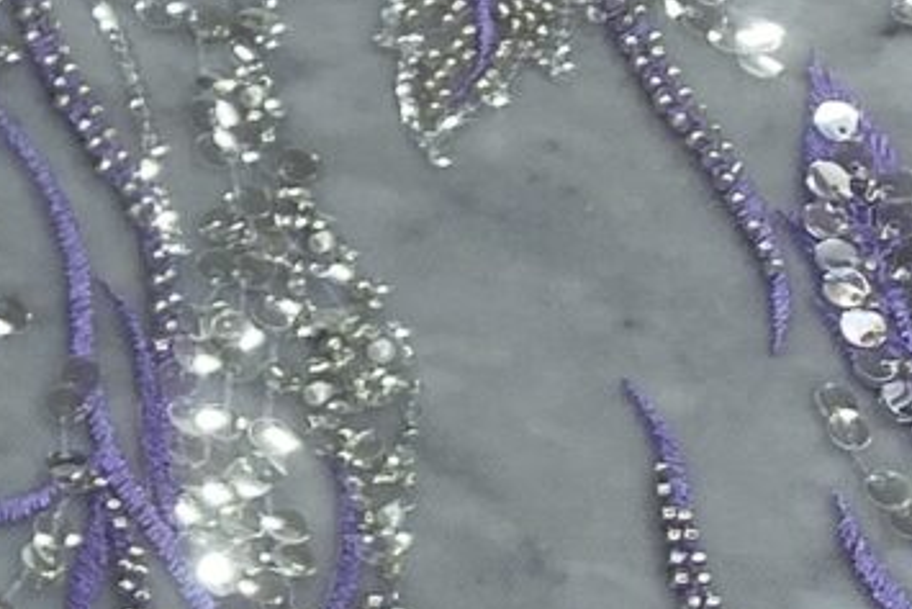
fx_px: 4942
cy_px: 642
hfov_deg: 9.3
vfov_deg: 7.0
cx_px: -1390
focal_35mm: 195
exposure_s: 1/100
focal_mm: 4.25
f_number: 1.8
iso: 80
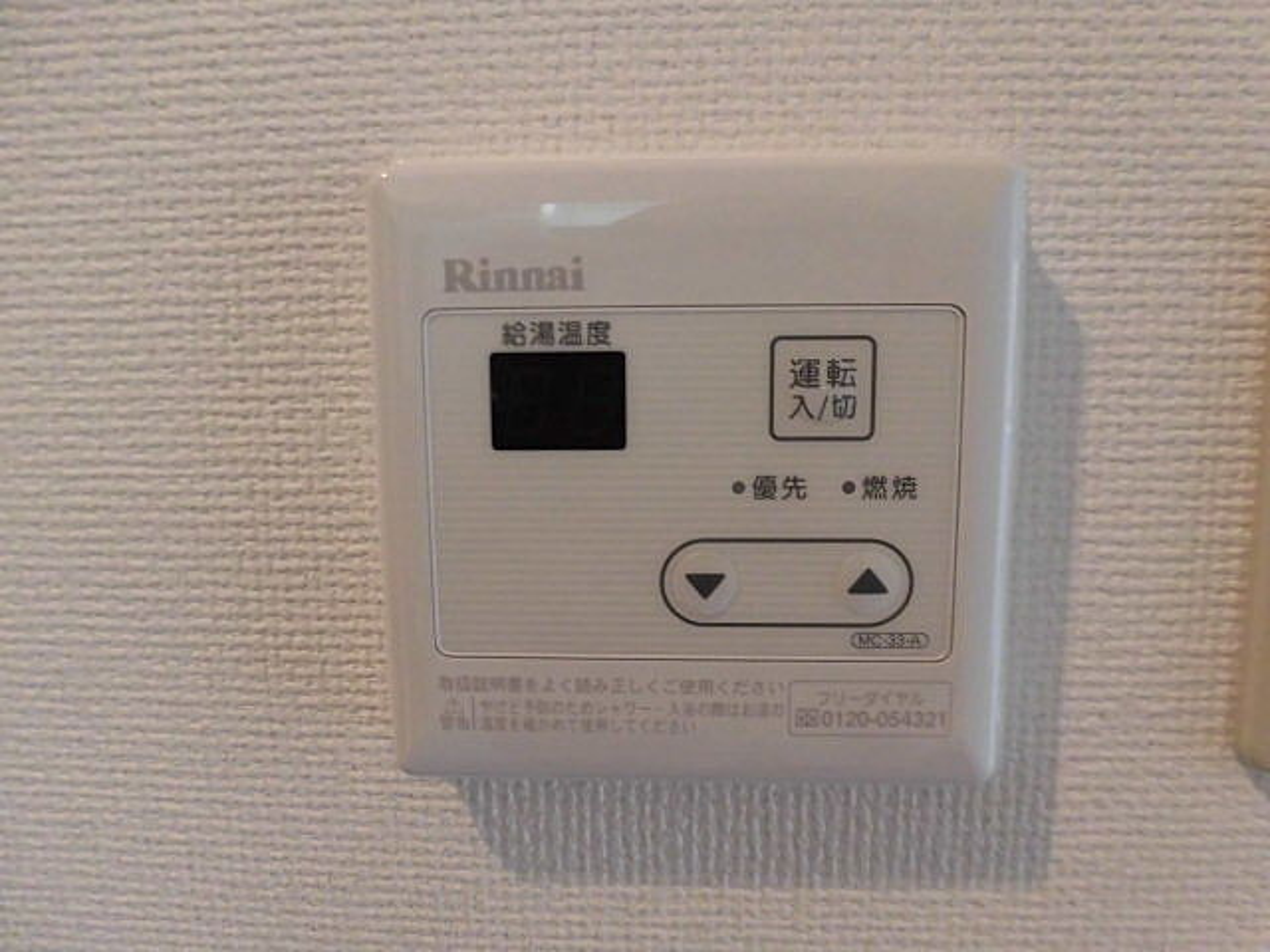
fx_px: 881
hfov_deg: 71.6
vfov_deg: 56.8
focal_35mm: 24
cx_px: 635
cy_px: 476
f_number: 3.1
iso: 320
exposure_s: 1/40
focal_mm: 4.3
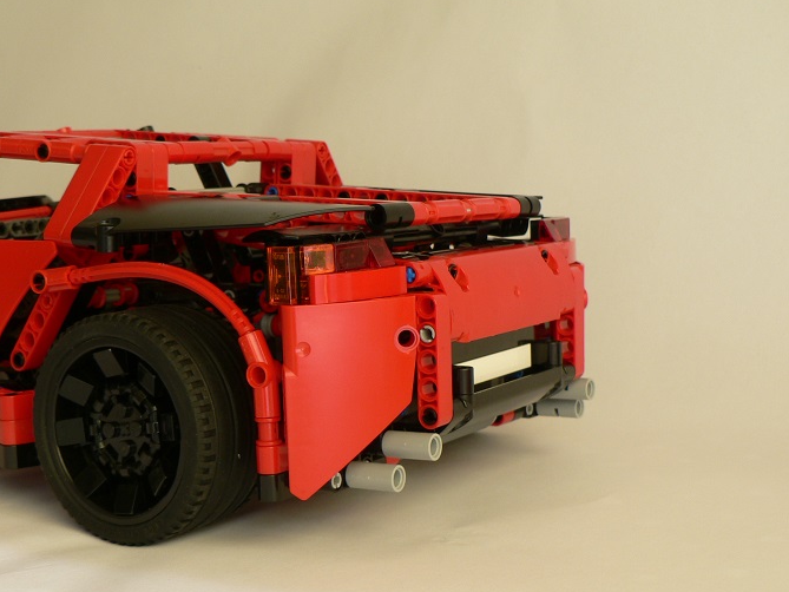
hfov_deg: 31.6
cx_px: 337
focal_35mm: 61
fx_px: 1391
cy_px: 329
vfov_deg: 24.0
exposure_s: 1/80
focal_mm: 8.4
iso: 80
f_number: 3.6
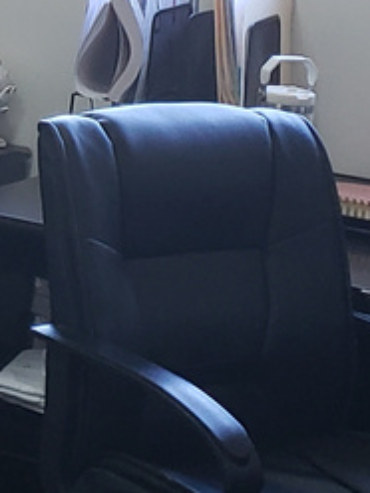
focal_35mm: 161
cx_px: -416
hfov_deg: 8.6
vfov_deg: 12.2
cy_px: 50
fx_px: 2295
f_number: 1.5
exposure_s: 1/60
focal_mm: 4.3
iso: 125
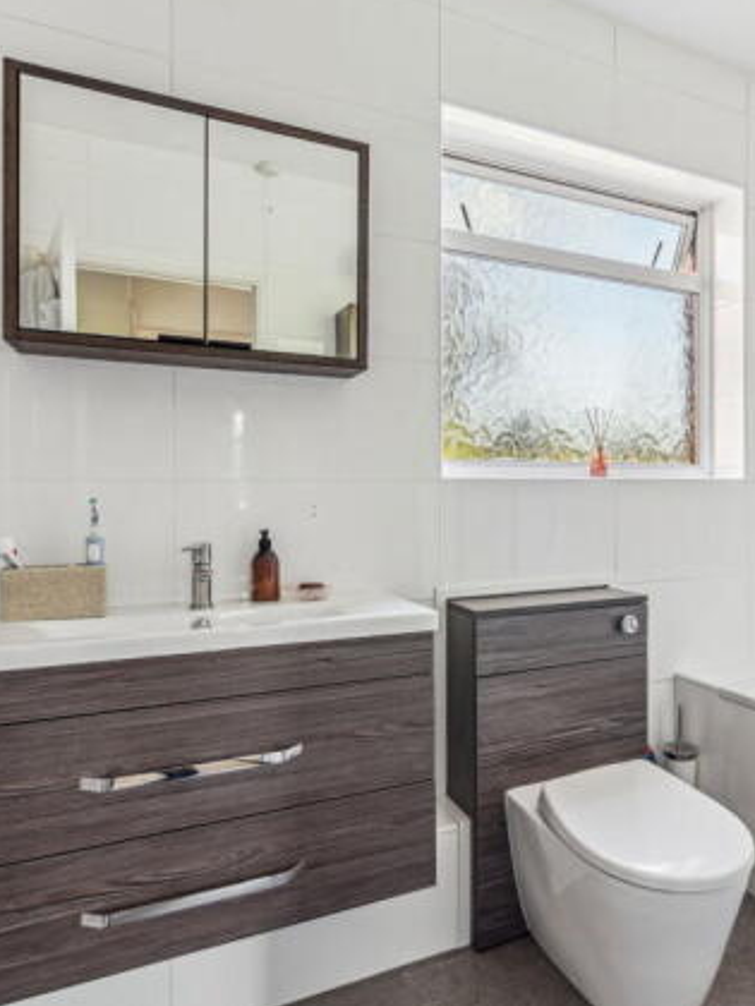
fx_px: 698
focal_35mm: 24
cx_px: 545
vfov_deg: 71.6
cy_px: 492
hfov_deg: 54.7
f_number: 8
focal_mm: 16
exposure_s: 1/20
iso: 200
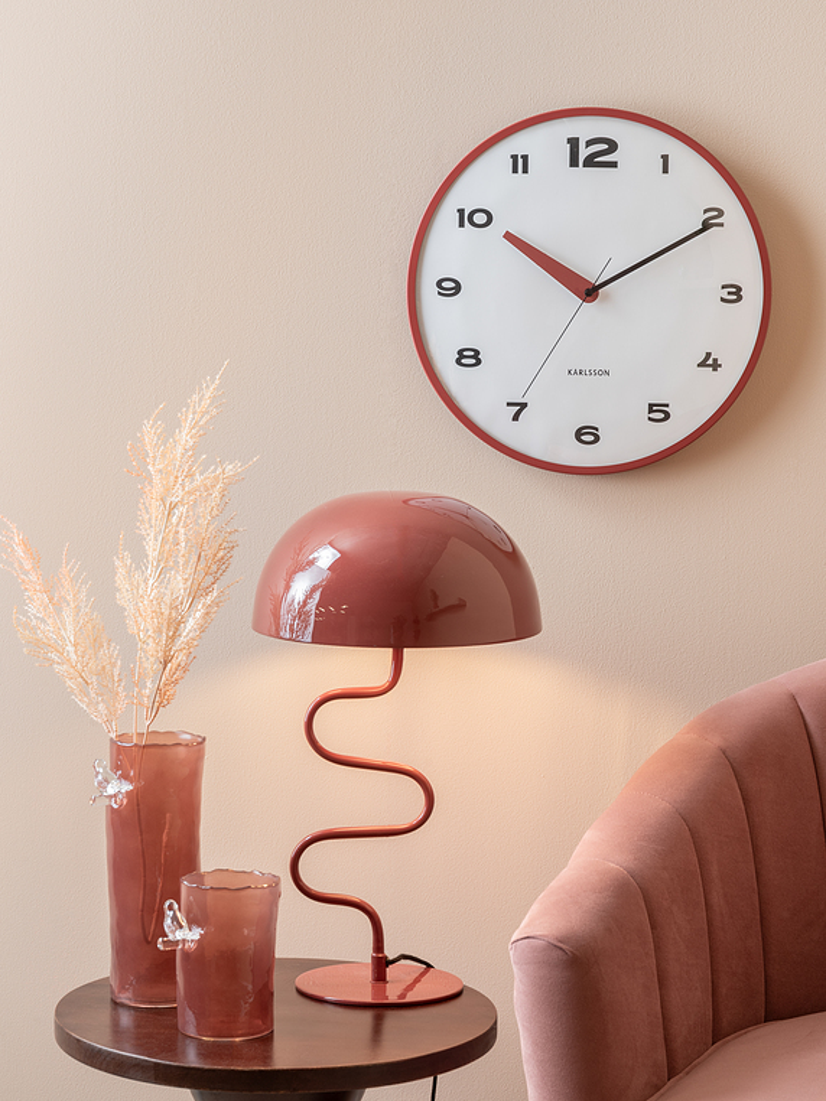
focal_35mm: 82
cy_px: 552
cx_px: 412
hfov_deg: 18.0
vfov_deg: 23.8
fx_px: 2610
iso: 125
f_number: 13
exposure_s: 1/3
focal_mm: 75
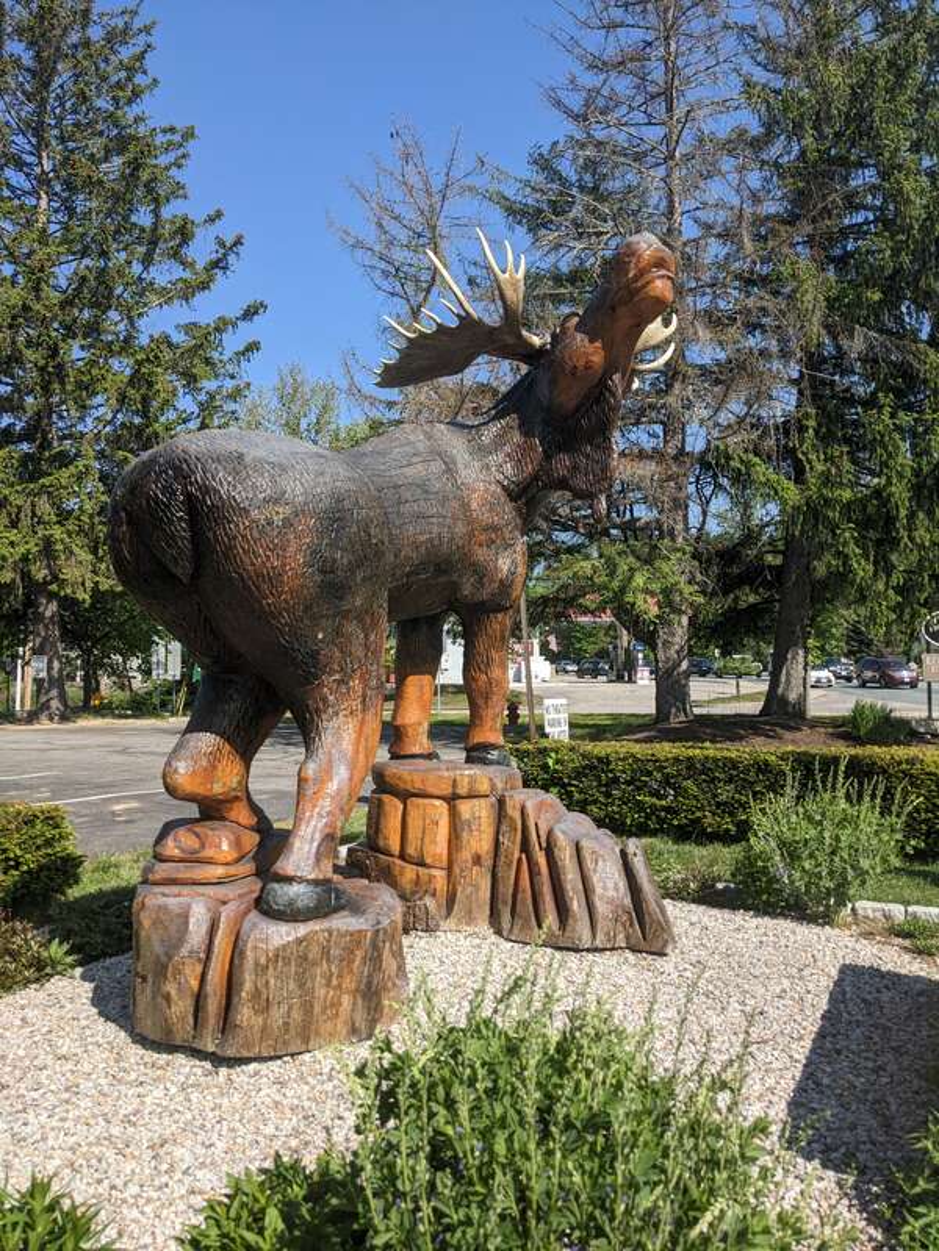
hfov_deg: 51.4
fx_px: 977
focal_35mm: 27
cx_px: 470
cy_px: 626
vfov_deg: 65.3
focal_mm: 4.38
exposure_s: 1/2933
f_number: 1.73
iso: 58
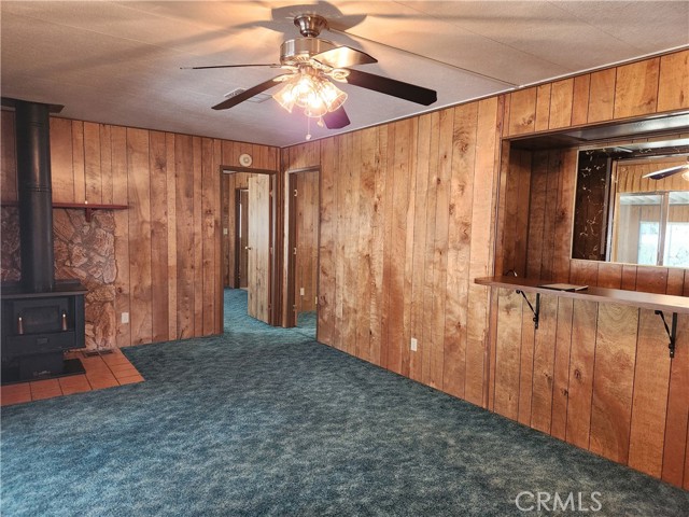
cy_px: 258
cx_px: 344
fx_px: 458
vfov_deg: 58.9
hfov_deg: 73.9
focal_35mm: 23
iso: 640
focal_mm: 5.4
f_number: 1.8
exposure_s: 1/120
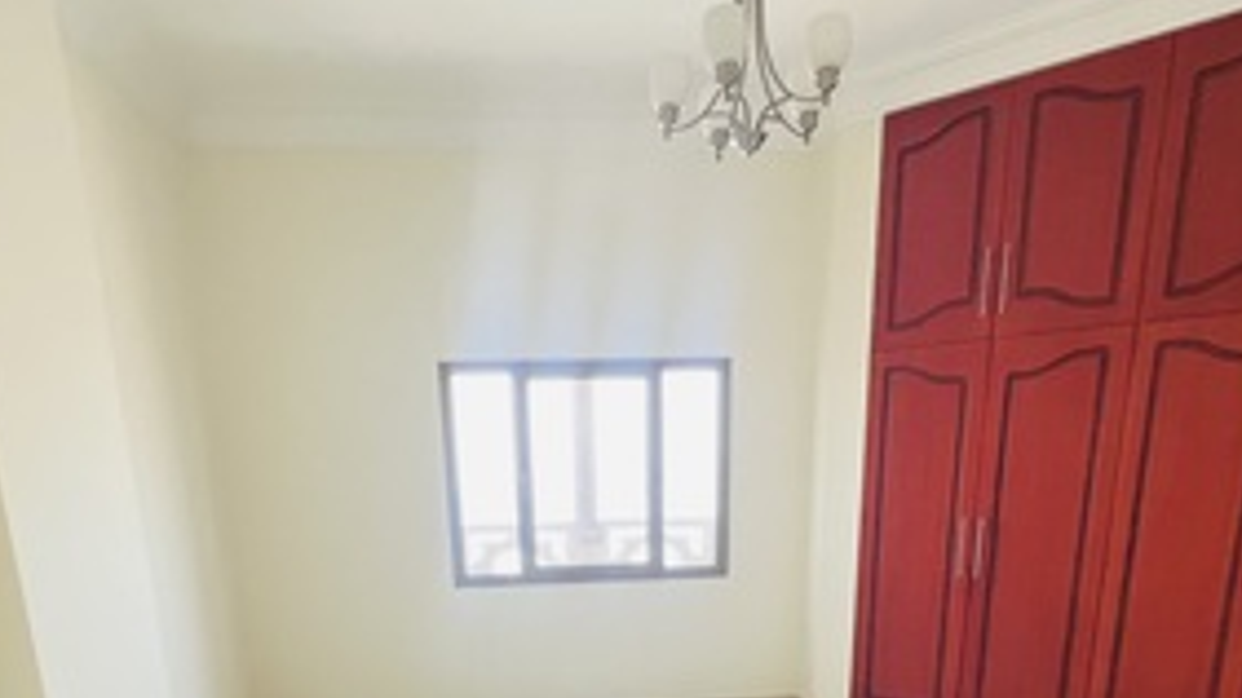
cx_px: 594
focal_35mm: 23
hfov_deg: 78.7
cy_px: 683
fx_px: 757
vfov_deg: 43.2
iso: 160
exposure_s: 1/100
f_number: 1.8
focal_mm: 1.57
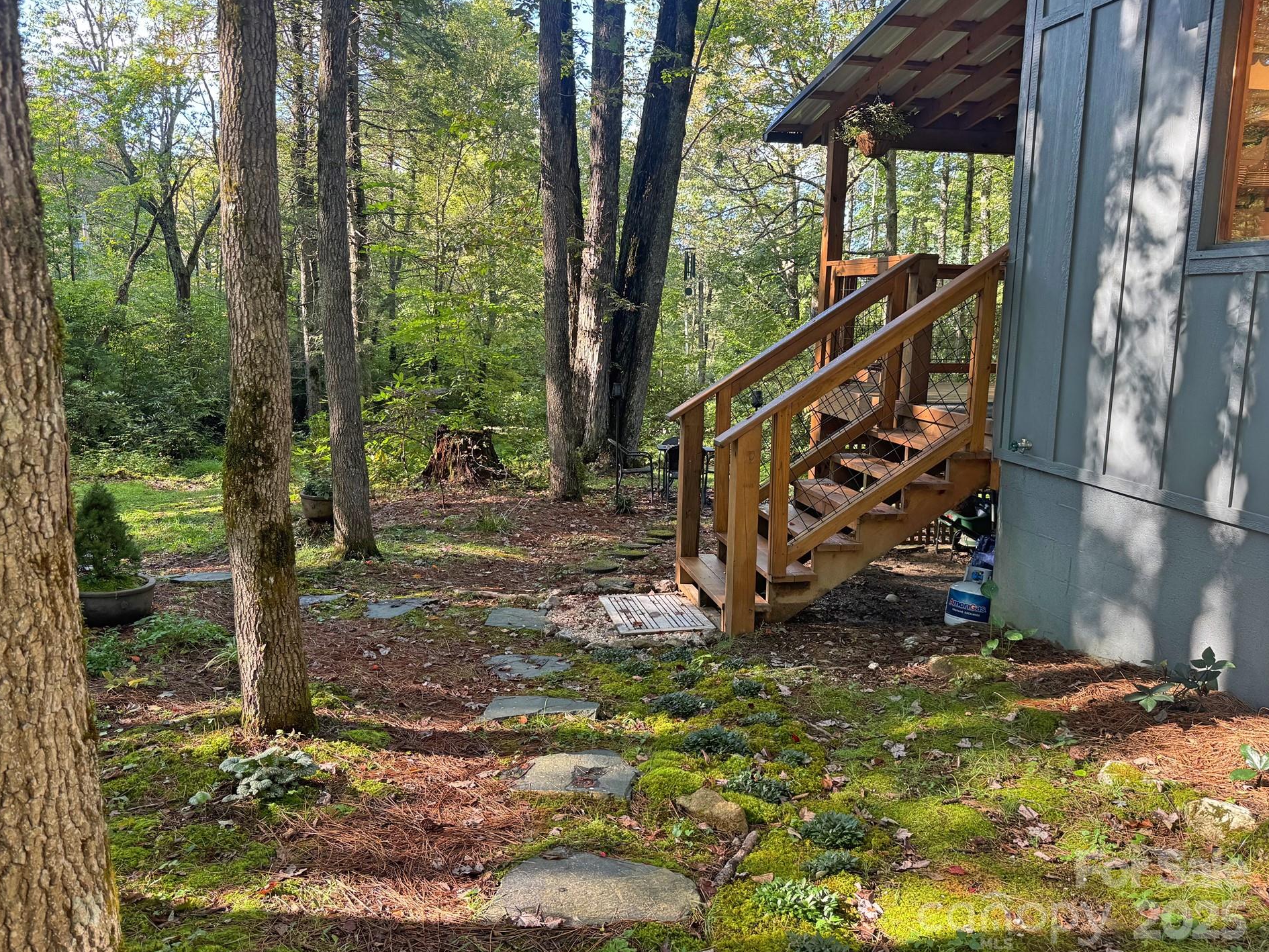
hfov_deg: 67.3
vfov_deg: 53.1
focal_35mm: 26
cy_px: 460
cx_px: 610
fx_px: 953
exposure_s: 1/121
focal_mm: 6.76
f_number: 1.78
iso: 80
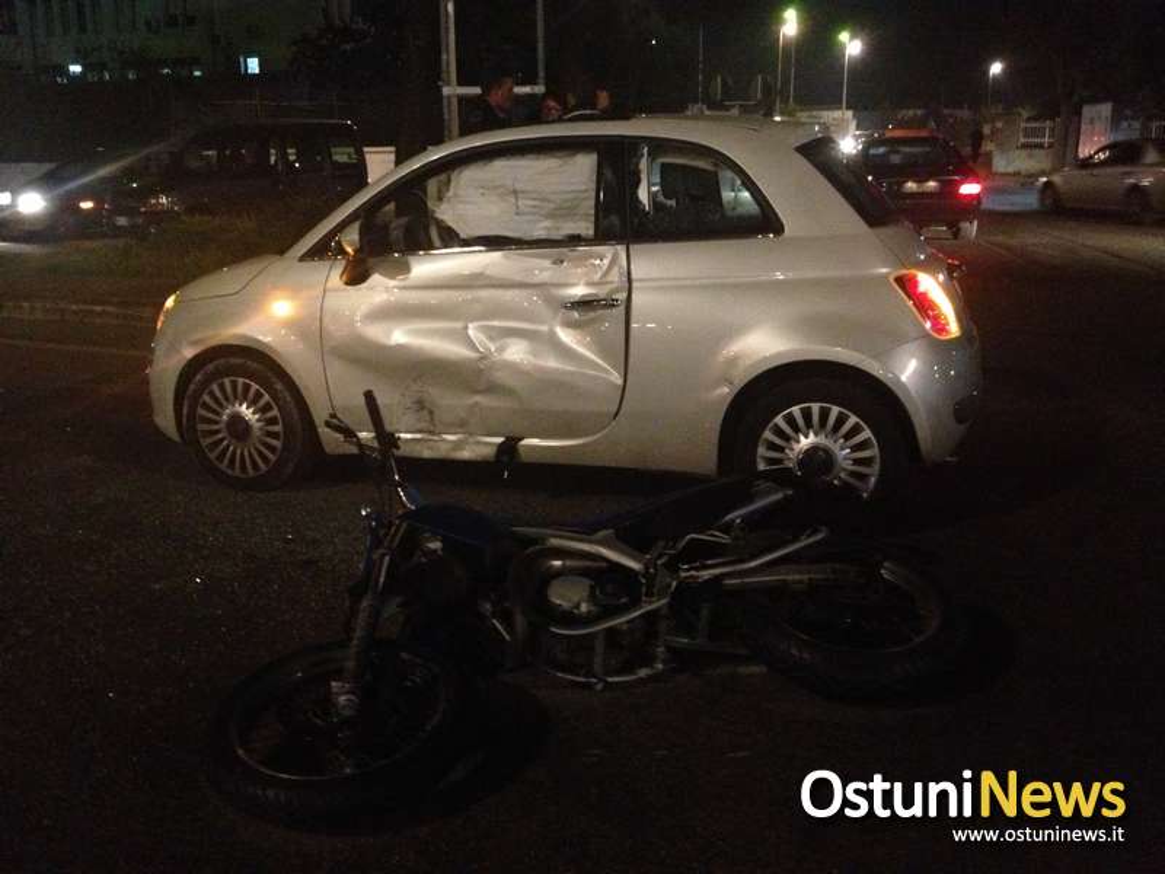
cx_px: 582
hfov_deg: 52.6
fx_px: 1178
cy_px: 437
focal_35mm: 35
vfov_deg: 40.7
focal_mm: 4.28
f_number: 2.4
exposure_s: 1/15
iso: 800
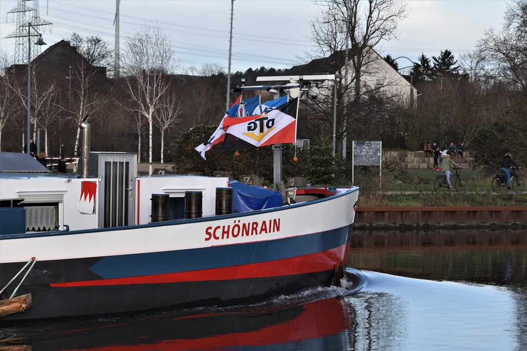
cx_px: 264
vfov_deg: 10.6
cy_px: 176
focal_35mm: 129
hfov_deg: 15.9
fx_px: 1889
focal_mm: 86
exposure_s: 1/250
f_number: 8
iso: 220
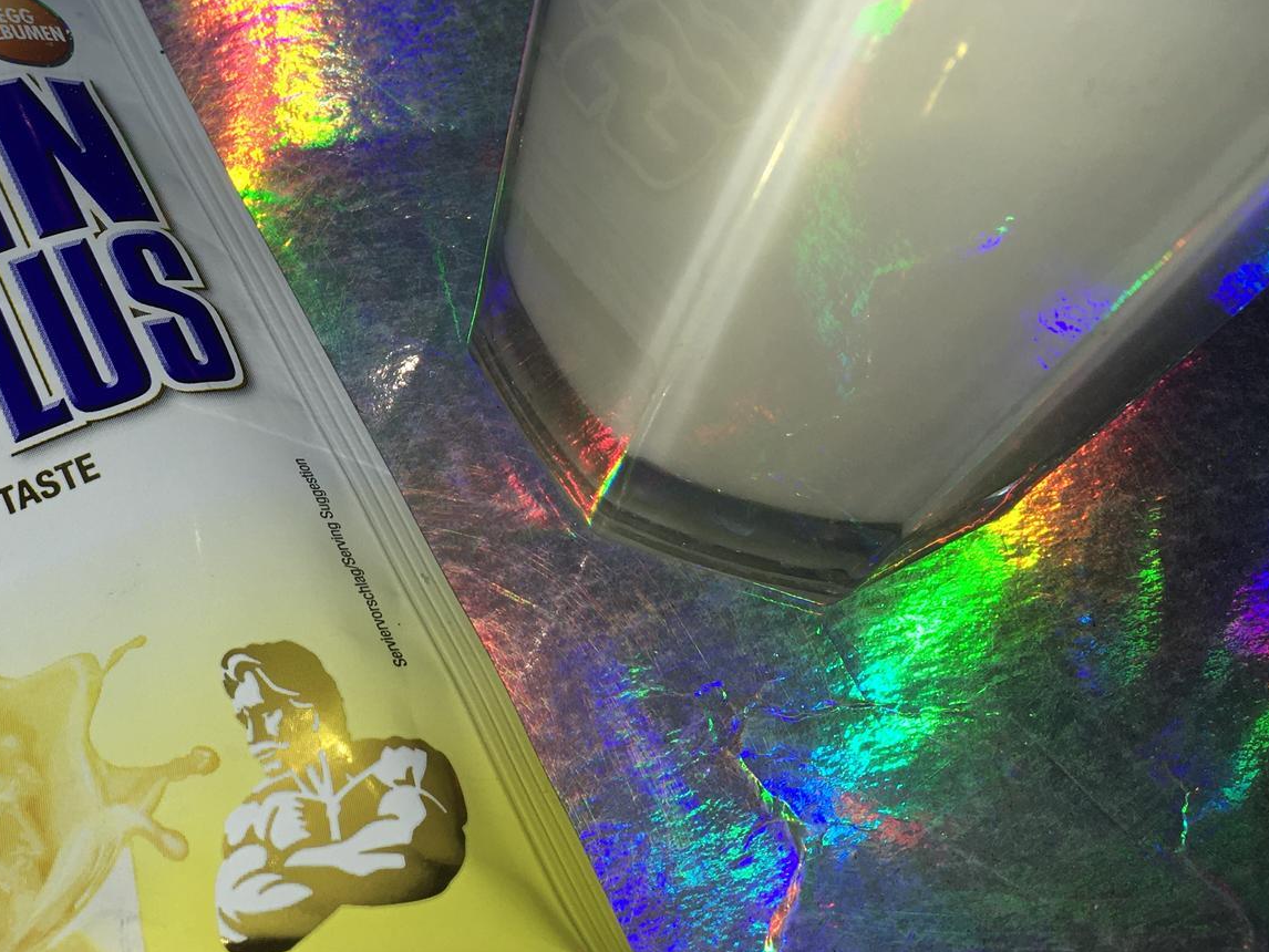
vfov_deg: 28.1
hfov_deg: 36.4
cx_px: 276
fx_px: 1870
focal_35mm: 51
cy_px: 215
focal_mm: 4.15
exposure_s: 1/214
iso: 25
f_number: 2.2
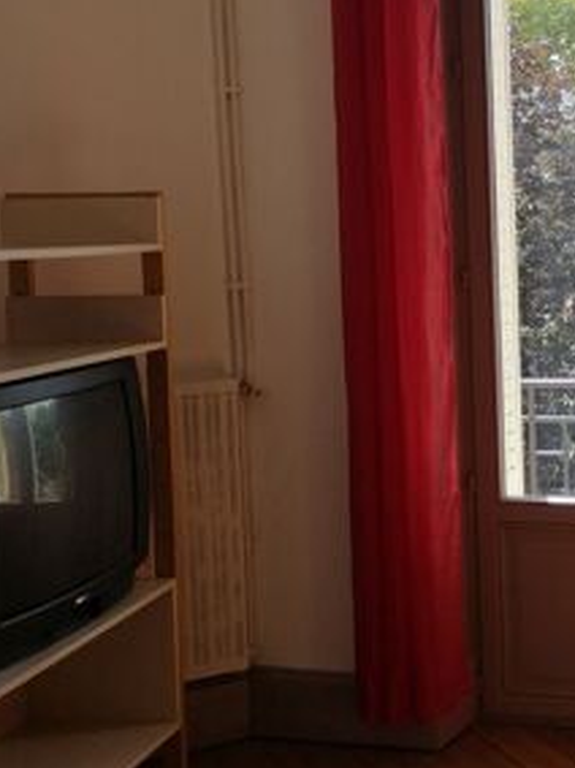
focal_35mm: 61
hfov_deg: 22.9
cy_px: 318
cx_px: 591
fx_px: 1352
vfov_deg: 31.6
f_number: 1.8
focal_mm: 3.95
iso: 50
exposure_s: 1/558
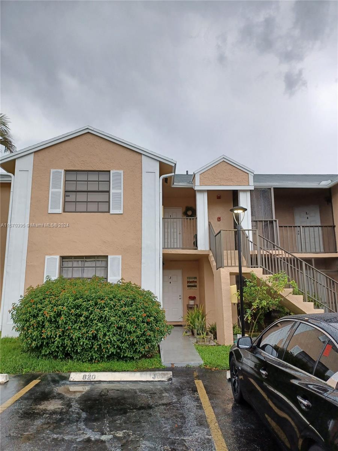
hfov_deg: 54.9
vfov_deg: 69.4
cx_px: 169
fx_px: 325
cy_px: 226
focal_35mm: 25
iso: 32
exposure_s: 1/59
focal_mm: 4.6
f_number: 1.8
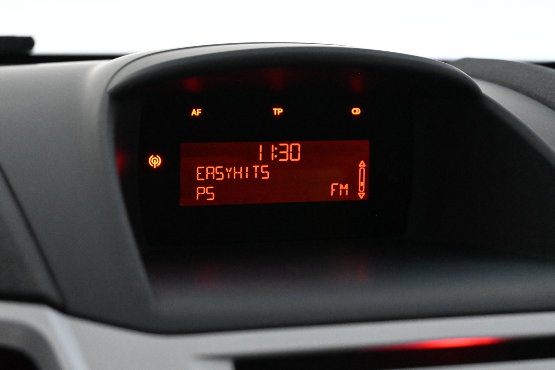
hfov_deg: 28.6
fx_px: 1087
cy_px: 185
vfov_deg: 19.3
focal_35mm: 70
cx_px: 278
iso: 9000
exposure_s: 1/80
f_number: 6
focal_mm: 47
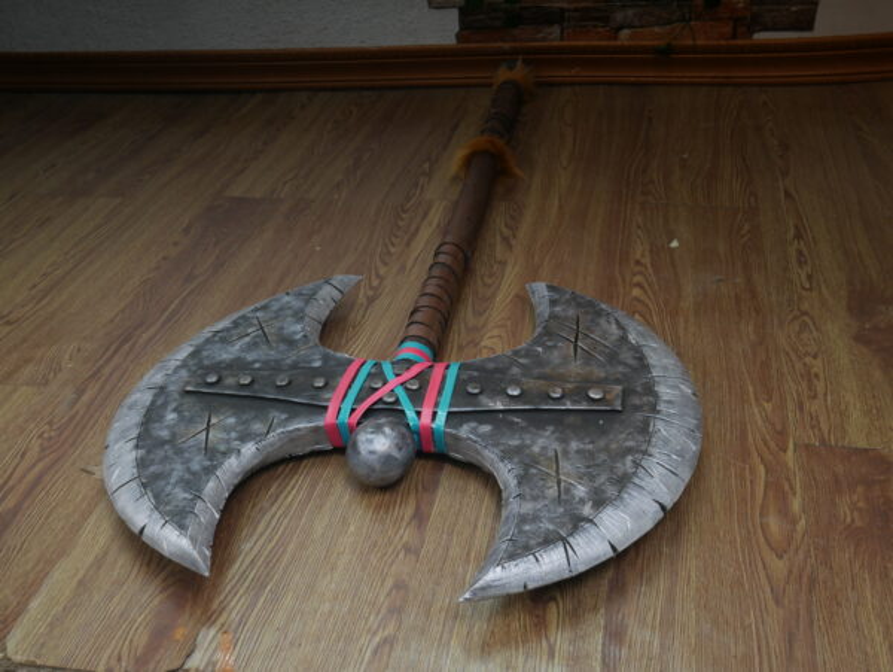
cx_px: 446
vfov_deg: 41.8
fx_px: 878
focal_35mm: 34
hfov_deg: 53.9
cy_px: 336
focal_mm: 17
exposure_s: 1/80
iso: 200
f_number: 9
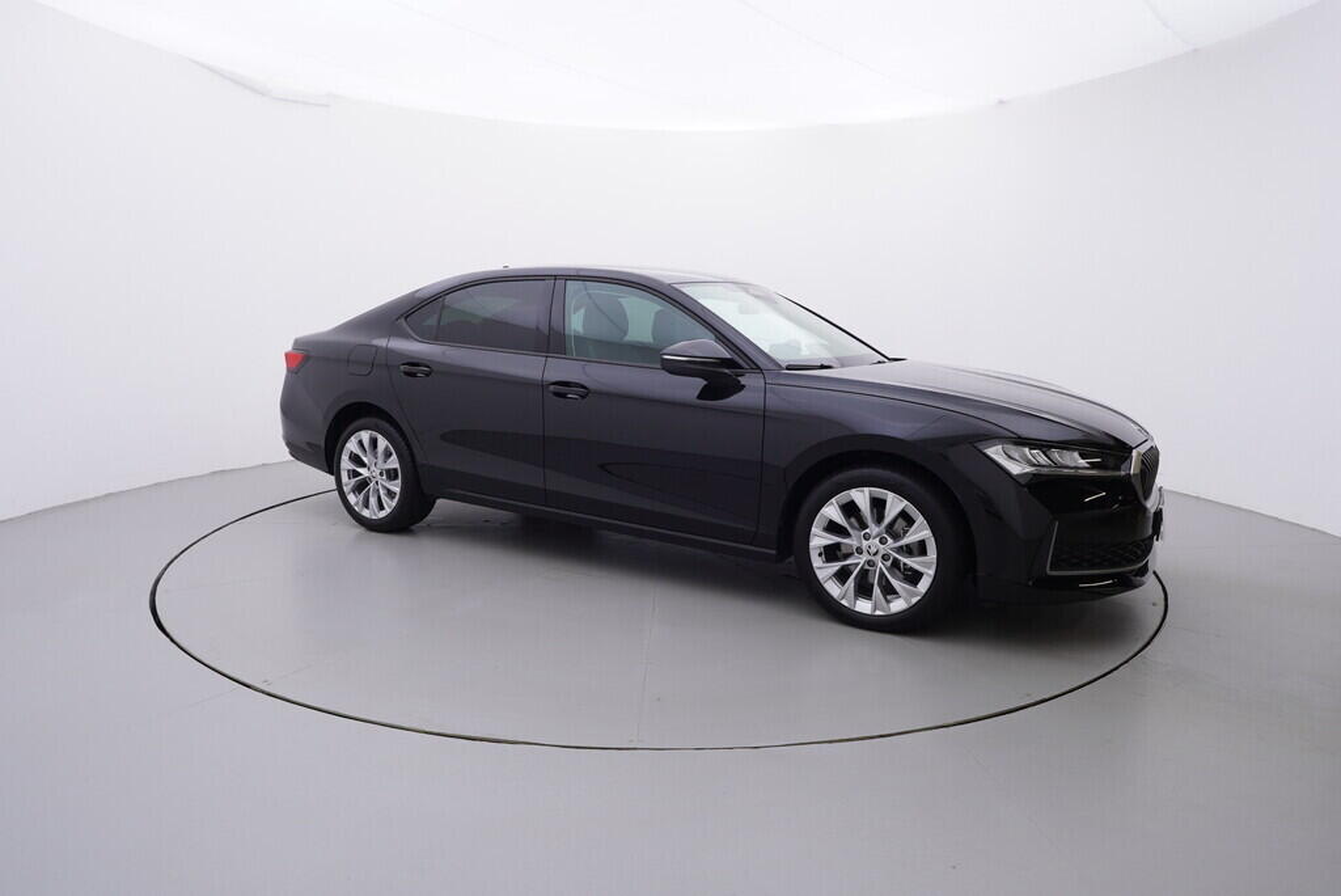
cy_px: 448
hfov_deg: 77.3
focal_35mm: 22
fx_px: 839
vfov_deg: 56.2
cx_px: 670
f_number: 5
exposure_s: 1/80
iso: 200
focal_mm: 15
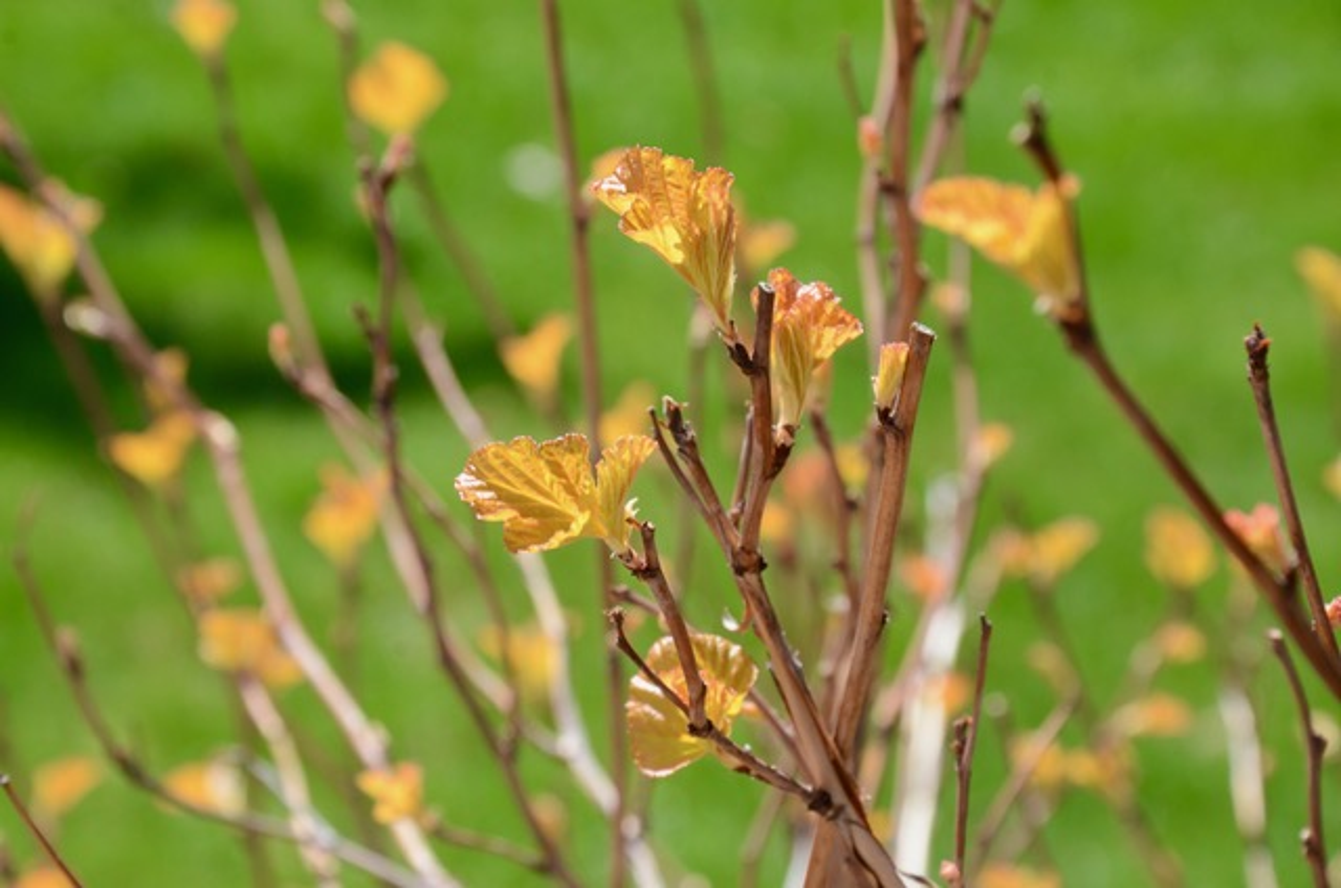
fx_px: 5855
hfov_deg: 13.1
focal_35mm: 158
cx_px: 670
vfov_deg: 8.7
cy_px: 444
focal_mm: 105
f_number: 11
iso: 400
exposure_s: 1/250
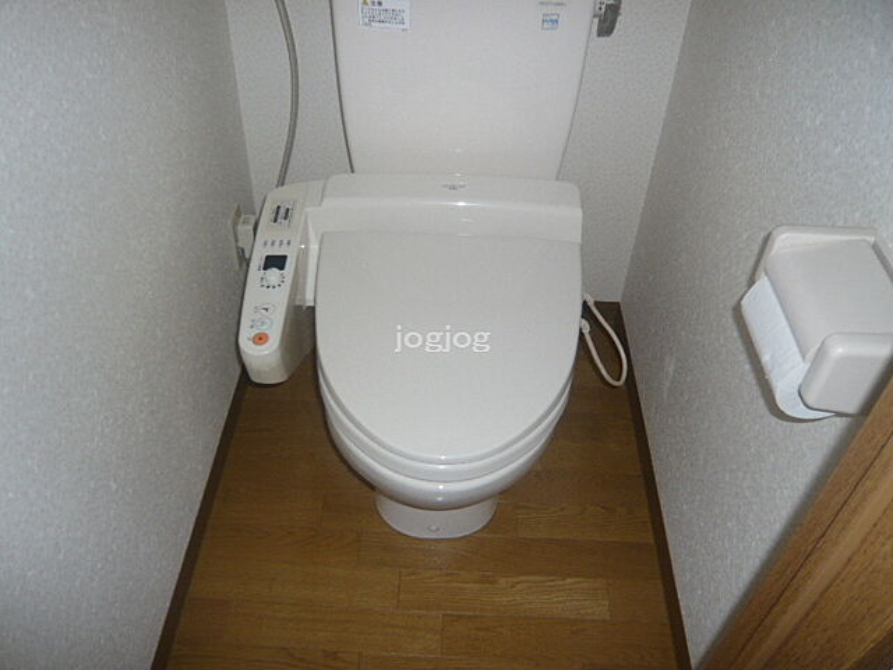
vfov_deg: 49.7
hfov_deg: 63.4
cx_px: 446
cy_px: 335
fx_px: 722
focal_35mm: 28
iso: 100
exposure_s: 1/30
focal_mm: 4.6
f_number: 2.8
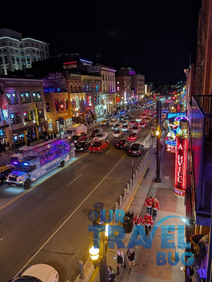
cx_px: 106
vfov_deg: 71.5
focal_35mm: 24
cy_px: 141
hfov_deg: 56.9
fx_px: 195
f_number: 1.68
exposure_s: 1/60
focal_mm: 6.9
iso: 145
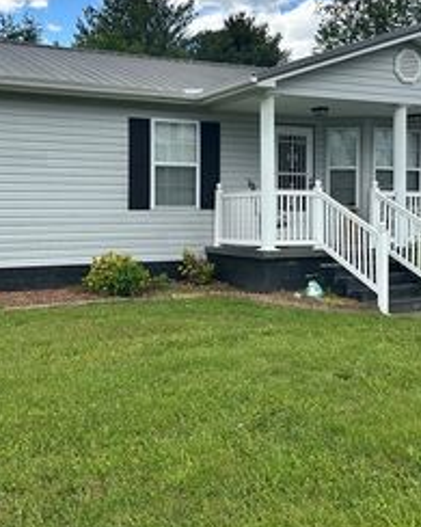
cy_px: 213
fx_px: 748
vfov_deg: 38.6
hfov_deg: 31.4
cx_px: 207
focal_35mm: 48
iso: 80
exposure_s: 1/3155
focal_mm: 6.86
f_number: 1.78
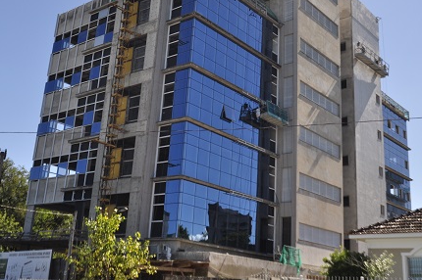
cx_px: 199
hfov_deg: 42.8
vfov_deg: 29.1
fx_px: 539
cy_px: 106
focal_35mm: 46
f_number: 3.8
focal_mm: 22
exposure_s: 1/1600
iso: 200
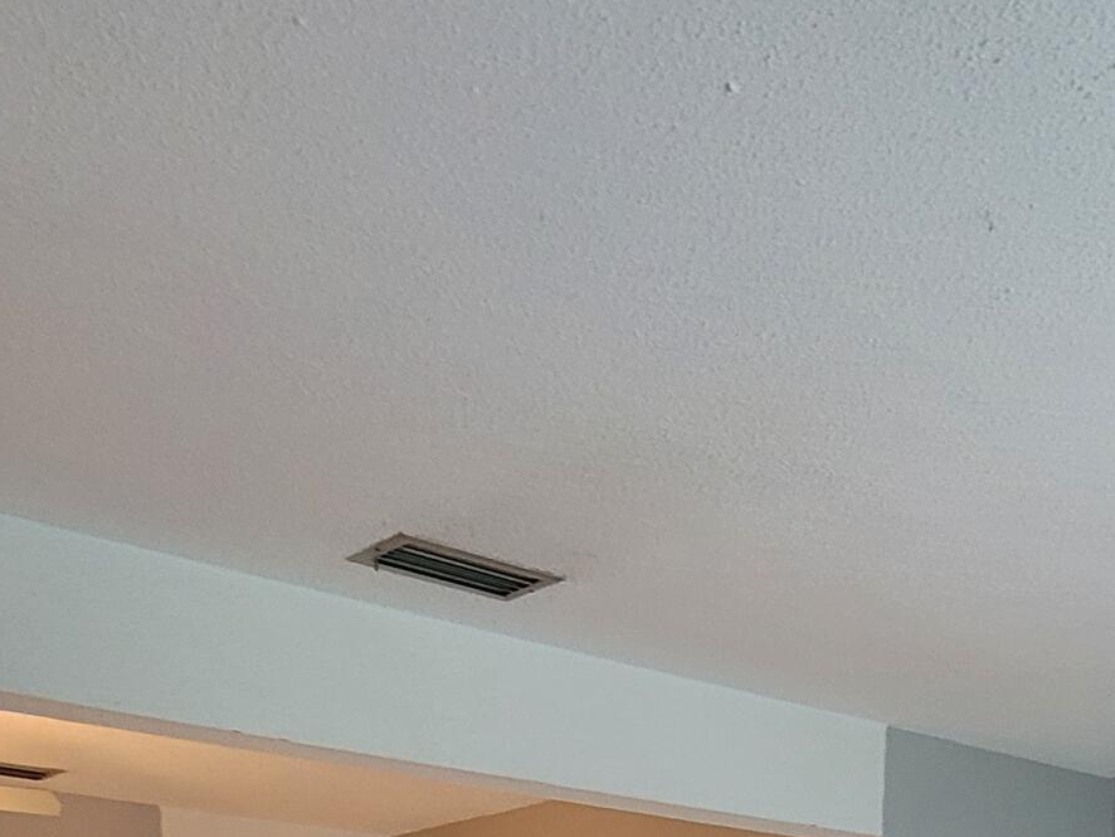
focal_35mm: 44
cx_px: 709
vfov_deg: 24.3
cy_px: 1309
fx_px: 1418
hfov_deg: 42.6
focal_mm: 2.2
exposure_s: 1/40
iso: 320
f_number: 2.2
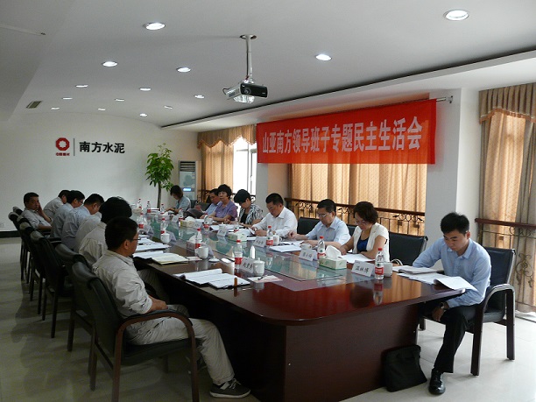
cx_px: 268
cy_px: 201
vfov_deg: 48.2
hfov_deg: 61.7
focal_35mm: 29
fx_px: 449
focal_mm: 4.8
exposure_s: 1/15
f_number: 2.8
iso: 200
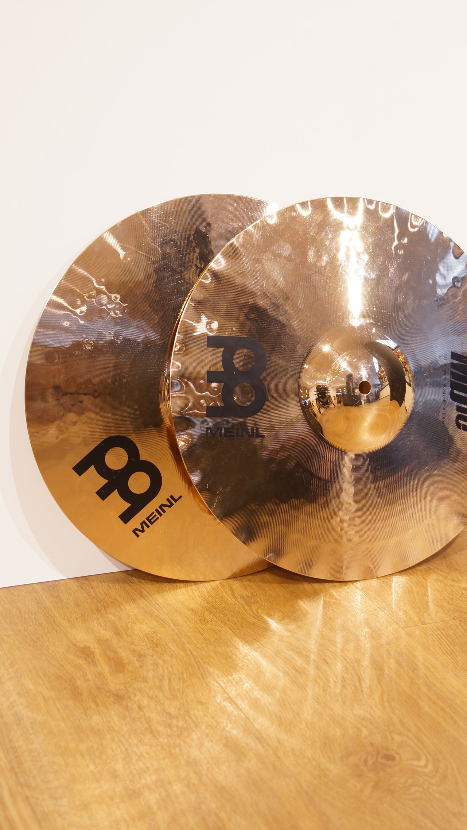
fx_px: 1575
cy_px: 418
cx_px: 272
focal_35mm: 72
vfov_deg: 29.5
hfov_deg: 16.9
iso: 100
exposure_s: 1/6
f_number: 5
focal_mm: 45
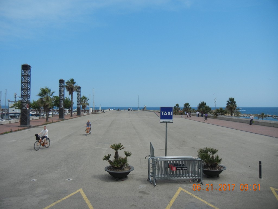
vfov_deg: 46.8
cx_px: 139
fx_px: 241
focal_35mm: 30
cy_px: 104
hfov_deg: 60.0
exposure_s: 1/581
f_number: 7
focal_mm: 5.4
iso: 160
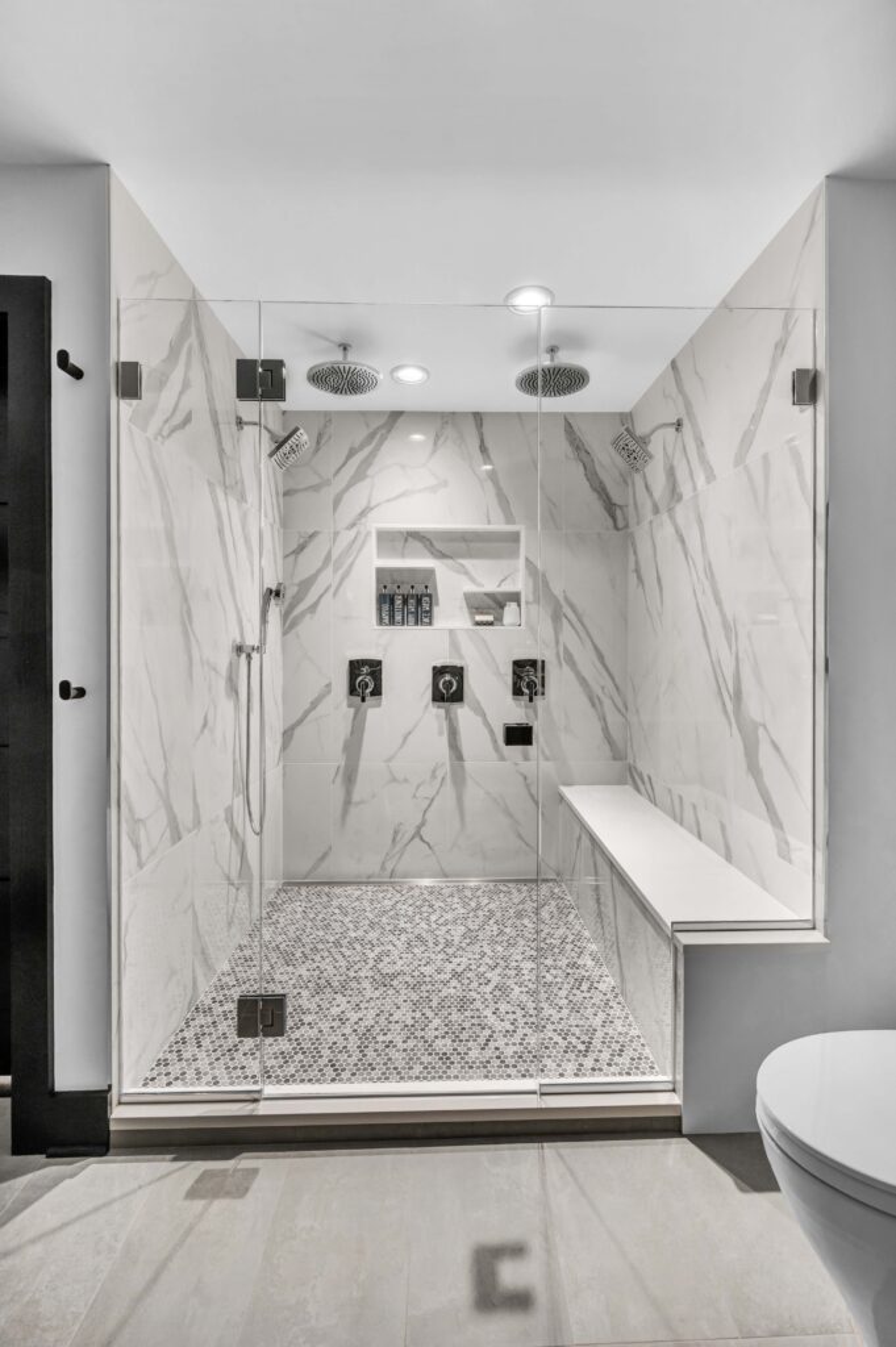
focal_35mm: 14
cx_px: 448
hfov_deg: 81.1
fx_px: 524
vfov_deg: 104.3
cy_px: 674
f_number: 7.1
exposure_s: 1/15
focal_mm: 14
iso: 320
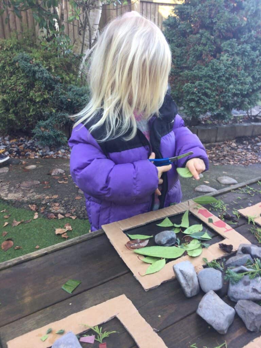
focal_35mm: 31
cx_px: 130
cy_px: 174
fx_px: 312
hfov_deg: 45.4
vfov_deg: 58.4
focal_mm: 3.3
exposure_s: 1/50
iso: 32
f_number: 2.4
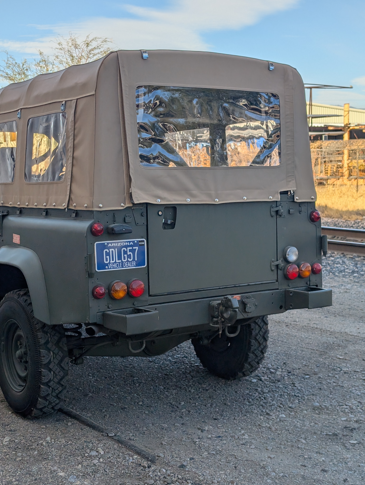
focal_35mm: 49
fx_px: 687
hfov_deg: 29.7
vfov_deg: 38.9
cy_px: 242
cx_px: 182
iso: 17
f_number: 1.68
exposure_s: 1/661
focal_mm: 6.9
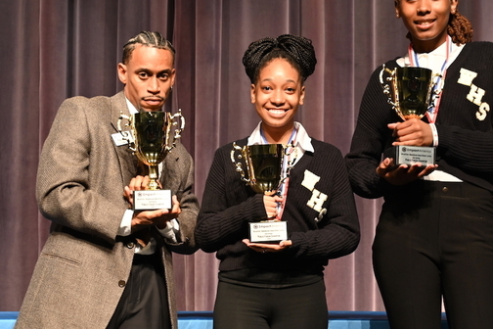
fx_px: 1520
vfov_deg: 12.3
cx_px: 246
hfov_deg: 18.4
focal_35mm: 111
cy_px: 181
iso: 1100
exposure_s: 1/125
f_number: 4
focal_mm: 70
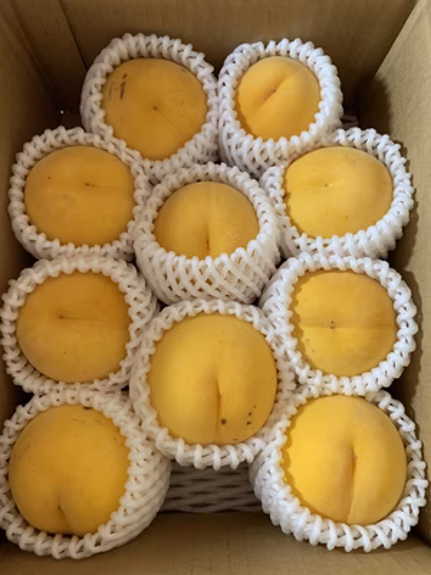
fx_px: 432
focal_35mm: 26
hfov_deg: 53.1
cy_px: 288
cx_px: 216
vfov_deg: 67.3
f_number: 1.8
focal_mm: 4.25
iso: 160
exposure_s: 1/50
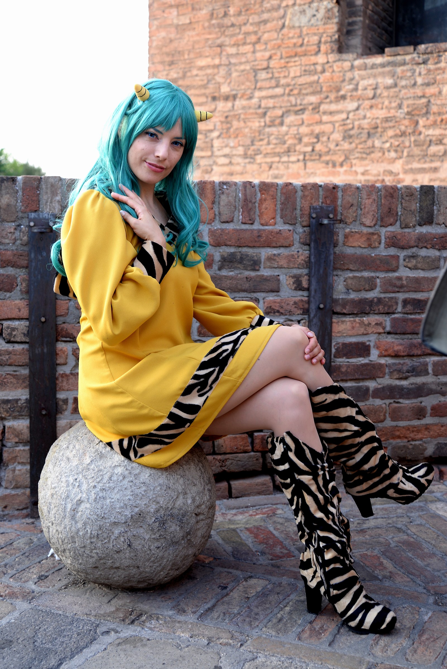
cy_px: 334
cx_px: 224
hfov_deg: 29.3
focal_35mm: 46
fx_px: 856
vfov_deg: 42.7
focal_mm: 46
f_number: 5
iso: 250
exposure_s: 1/60
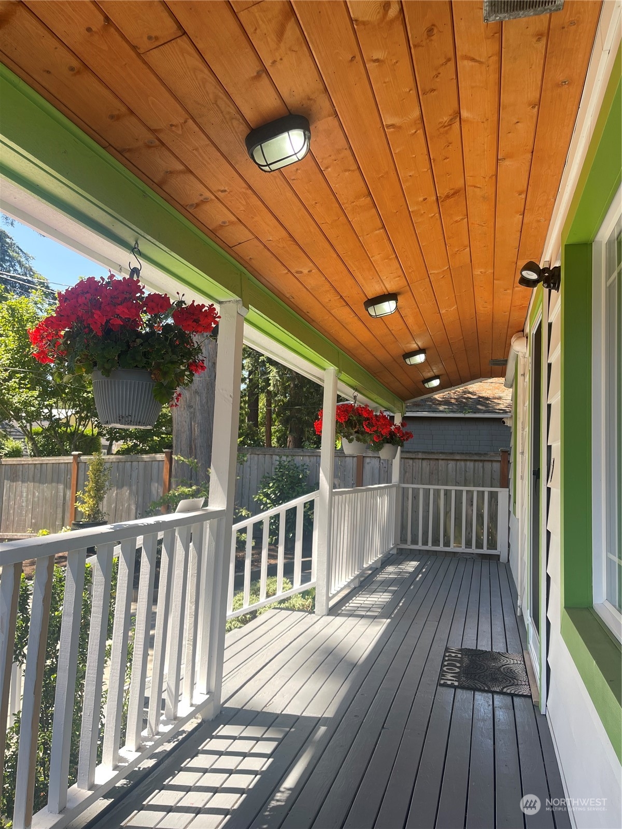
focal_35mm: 26
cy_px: 414
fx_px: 623
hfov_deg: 53.1
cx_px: 311
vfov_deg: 67.3
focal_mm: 5.1
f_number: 1.6
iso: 40
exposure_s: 1/285
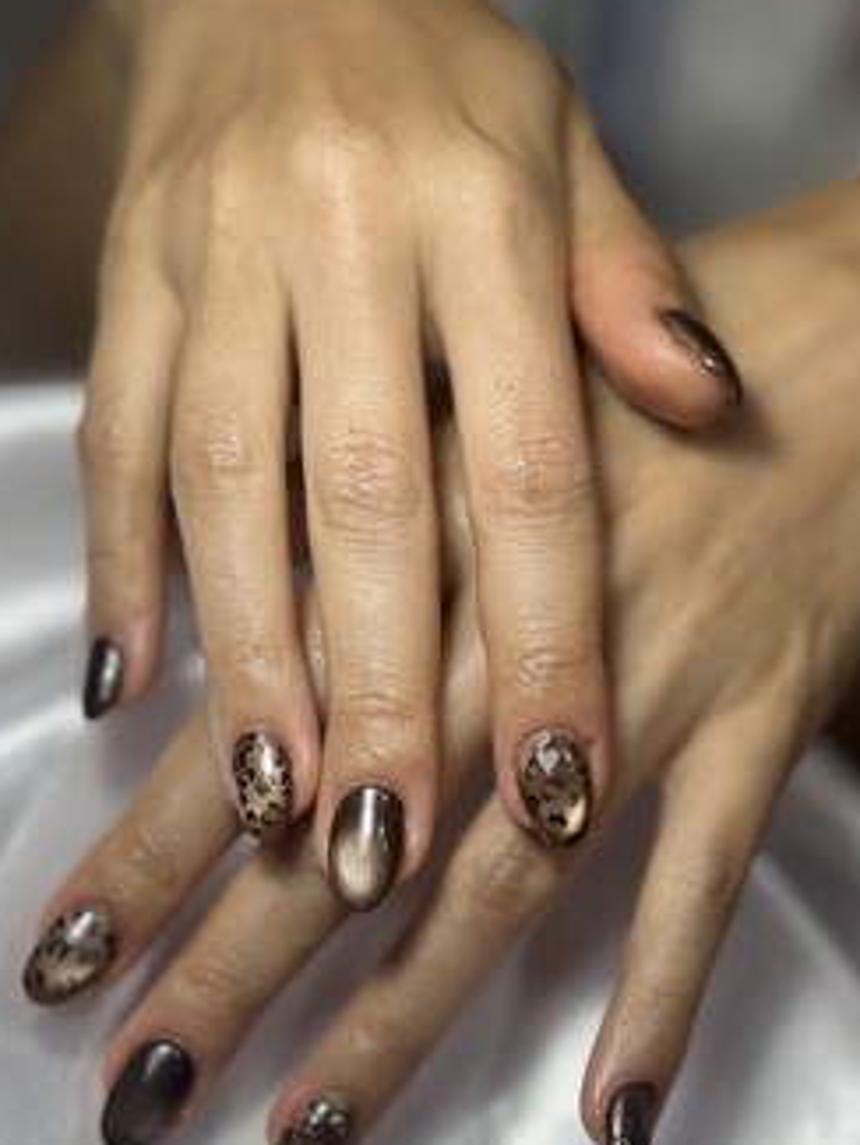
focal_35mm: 68
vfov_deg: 28.5
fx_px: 2251
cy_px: 708
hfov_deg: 21.6
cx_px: 365
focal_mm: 6.86
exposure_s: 1/612
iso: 80
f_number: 1.78
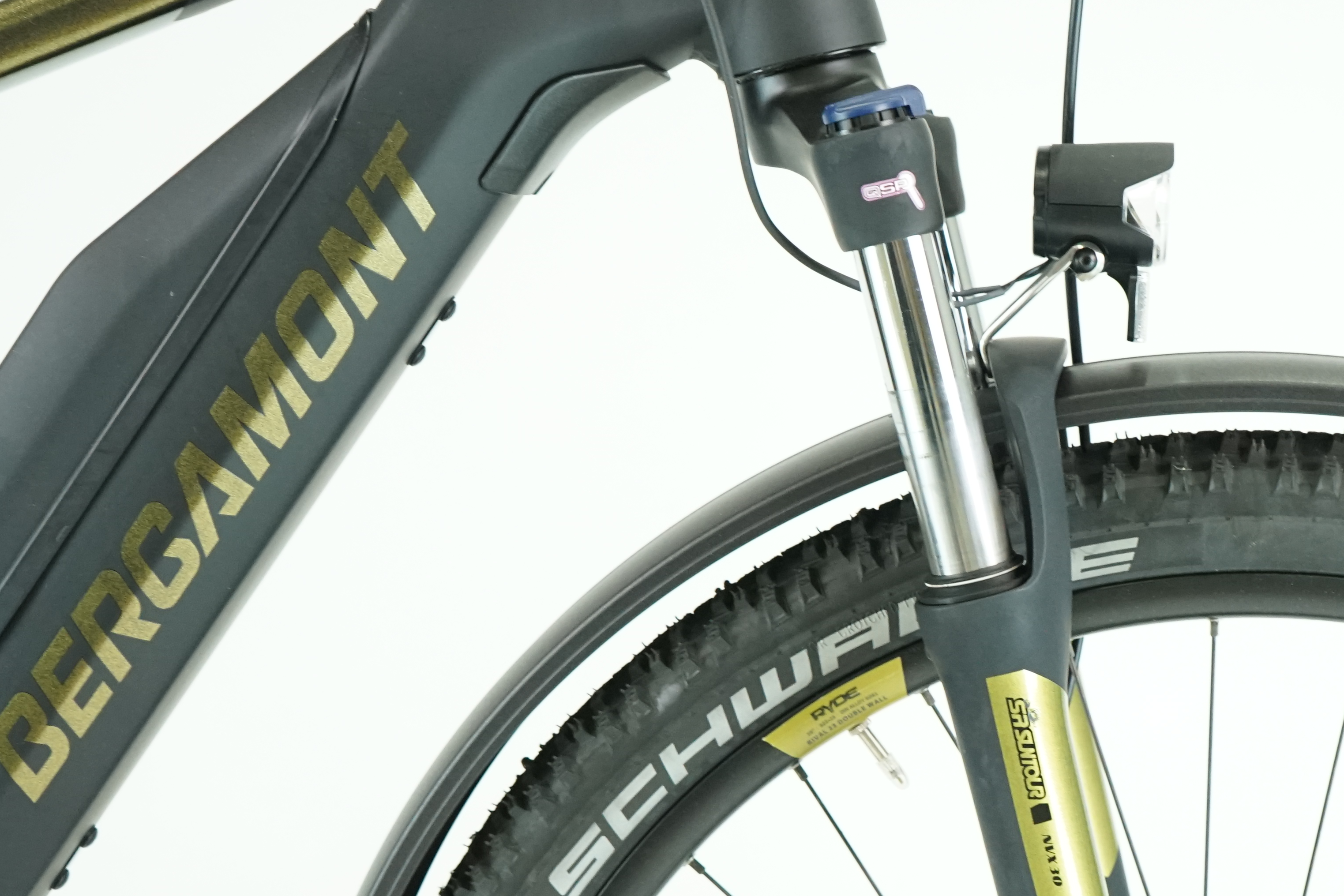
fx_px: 2427
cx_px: 1053
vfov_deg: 20.8
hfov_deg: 30.3
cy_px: 675
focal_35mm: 65
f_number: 5
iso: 2500
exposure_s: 1/200
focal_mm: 33
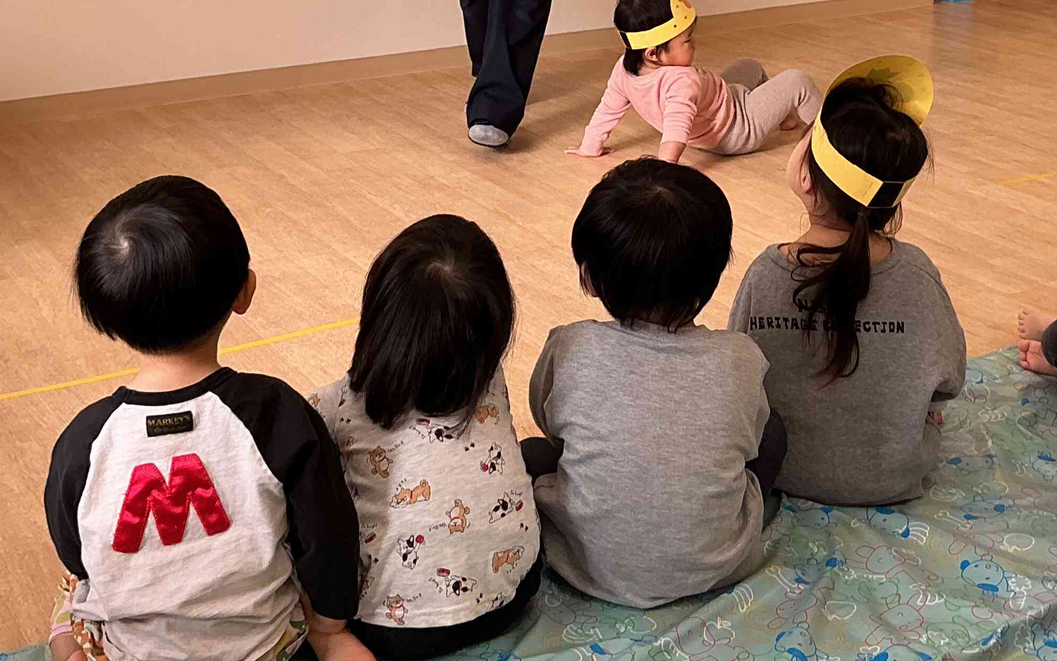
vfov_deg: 20.5
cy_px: 59
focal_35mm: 62
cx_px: 648
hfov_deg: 32.8
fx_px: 1786
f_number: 1.8
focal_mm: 3
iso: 16
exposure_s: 1/129
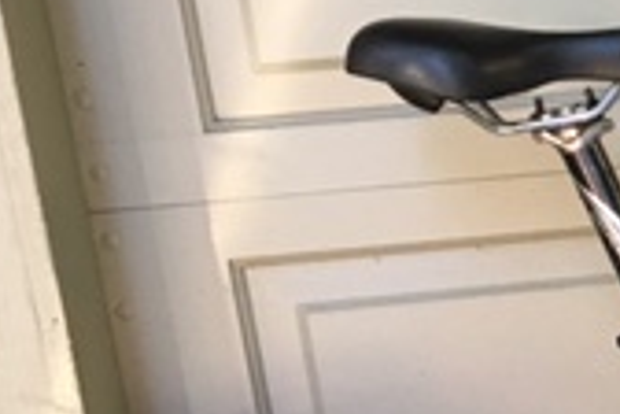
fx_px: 1980
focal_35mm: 115
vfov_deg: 11.6
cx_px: 1008
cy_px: 554
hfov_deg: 15.9
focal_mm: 4.15
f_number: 2.2
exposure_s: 1/30
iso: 125
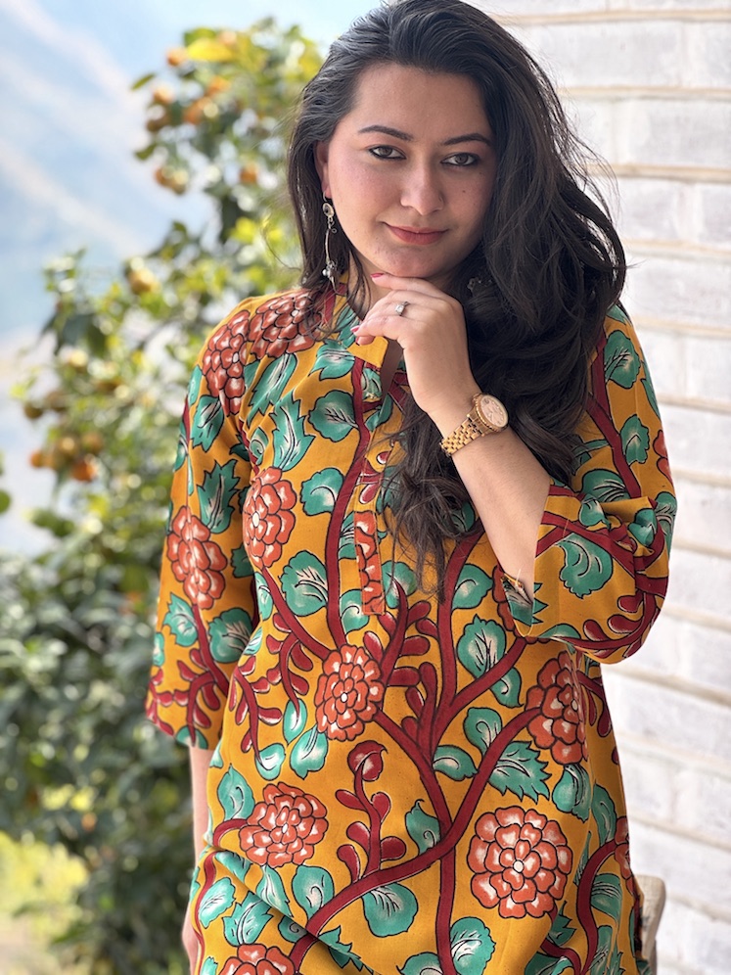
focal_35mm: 77
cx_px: 366
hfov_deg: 19.1
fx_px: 2168
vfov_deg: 25.3
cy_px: 488
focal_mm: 9
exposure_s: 1/119
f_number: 2.8
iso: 25
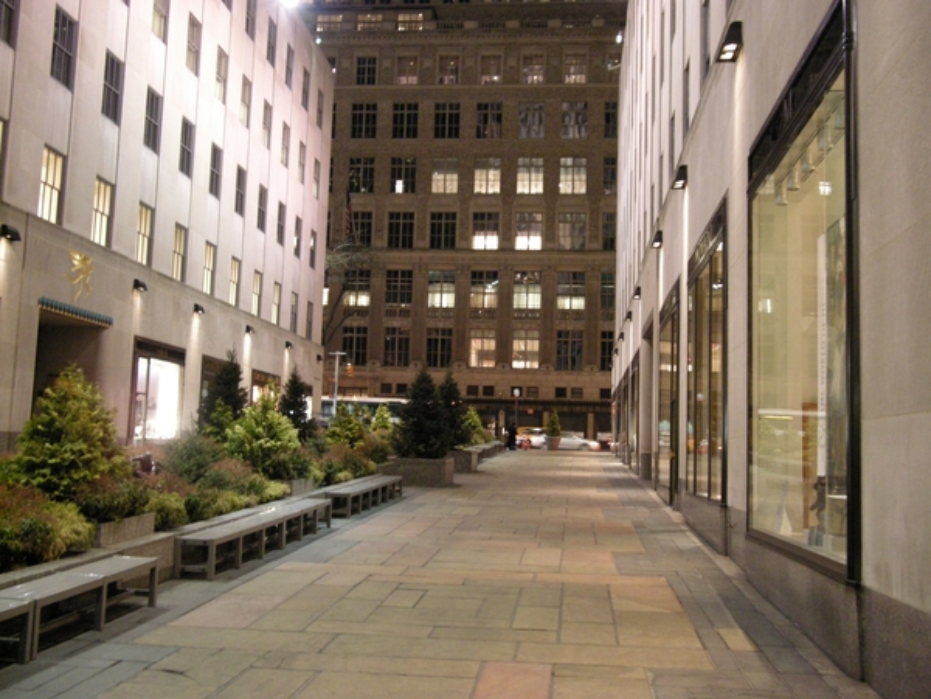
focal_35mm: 37
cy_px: 350
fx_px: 995
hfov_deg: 50.1
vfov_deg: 38.7
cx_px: 466
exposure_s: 1/8
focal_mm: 7.9
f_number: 2.8
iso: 603
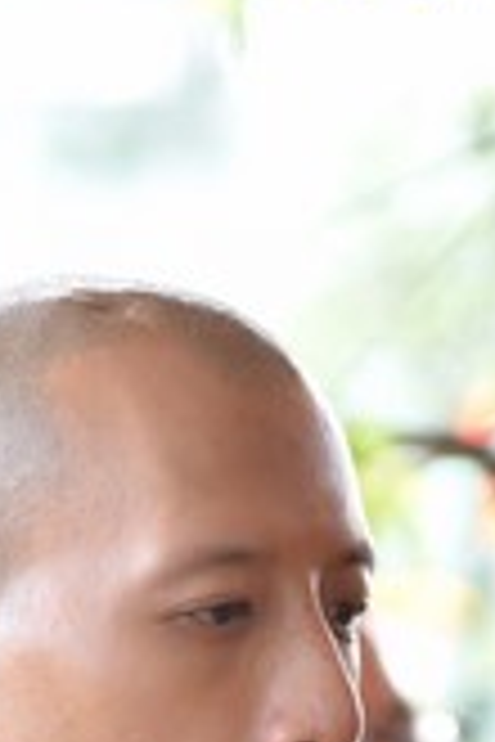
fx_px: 9755
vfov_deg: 4.3
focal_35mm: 473
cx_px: 126
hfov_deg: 2.9
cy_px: 899
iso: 640
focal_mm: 120
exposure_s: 1/160
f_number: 4.5
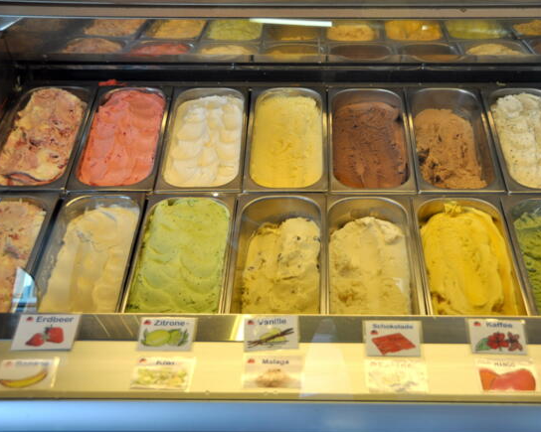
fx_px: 768
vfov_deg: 31.4
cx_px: 317
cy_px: 217
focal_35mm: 48
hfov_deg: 38.7
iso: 280
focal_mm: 28
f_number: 4
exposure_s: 1/125
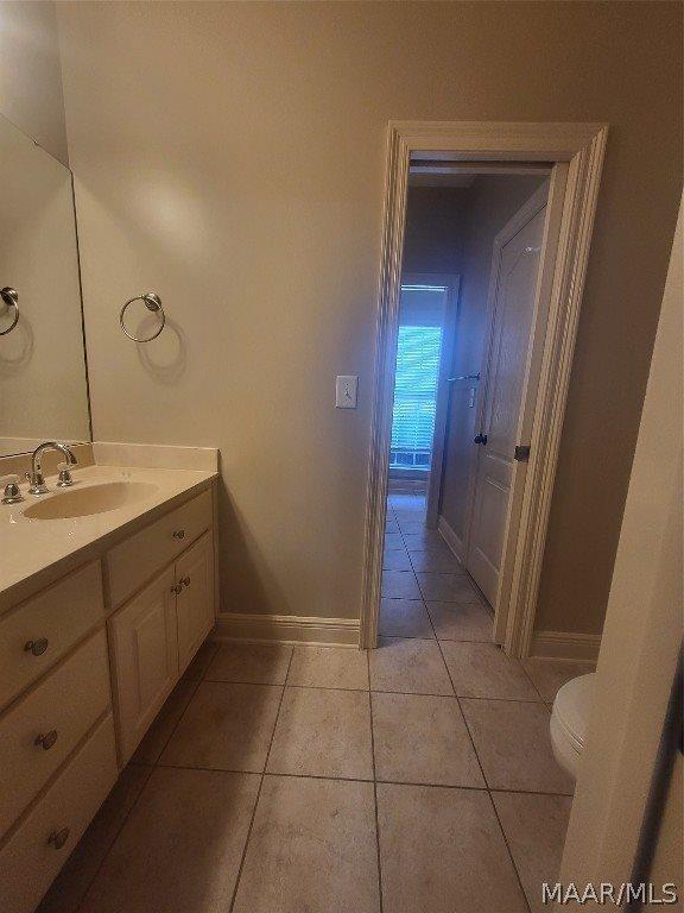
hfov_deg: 89.9
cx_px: 342
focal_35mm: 13
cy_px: 456
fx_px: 343
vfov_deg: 106.2
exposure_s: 1/60
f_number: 2.2
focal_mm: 1.74
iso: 160
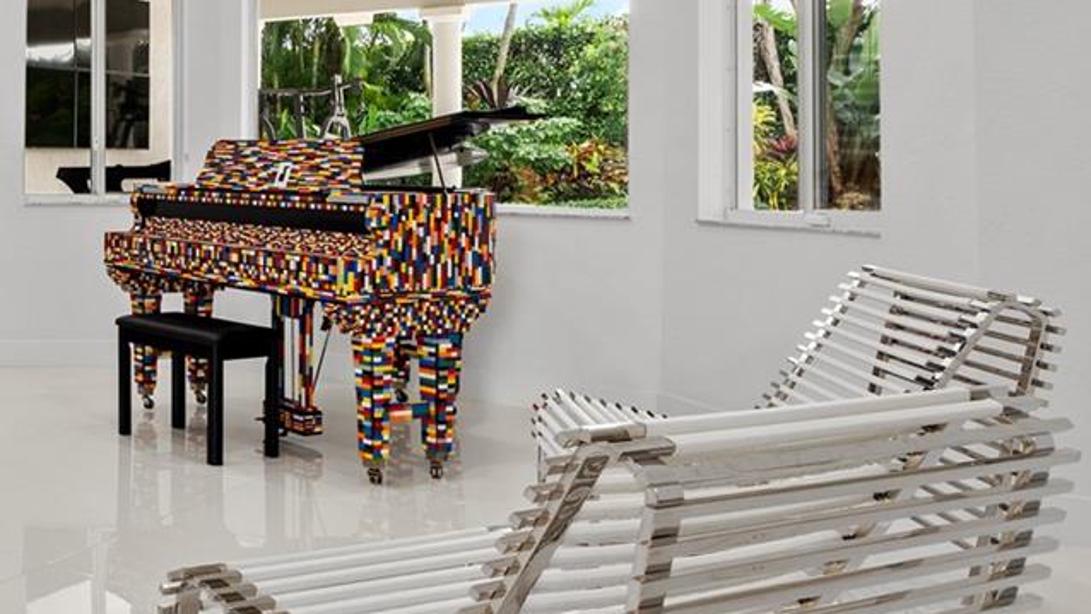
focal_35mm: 42
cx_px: -164
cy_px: 145
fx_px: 1215
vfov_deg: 27.9
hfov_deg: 38.2
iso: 400
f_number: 8
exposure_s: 1/5
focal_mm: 16
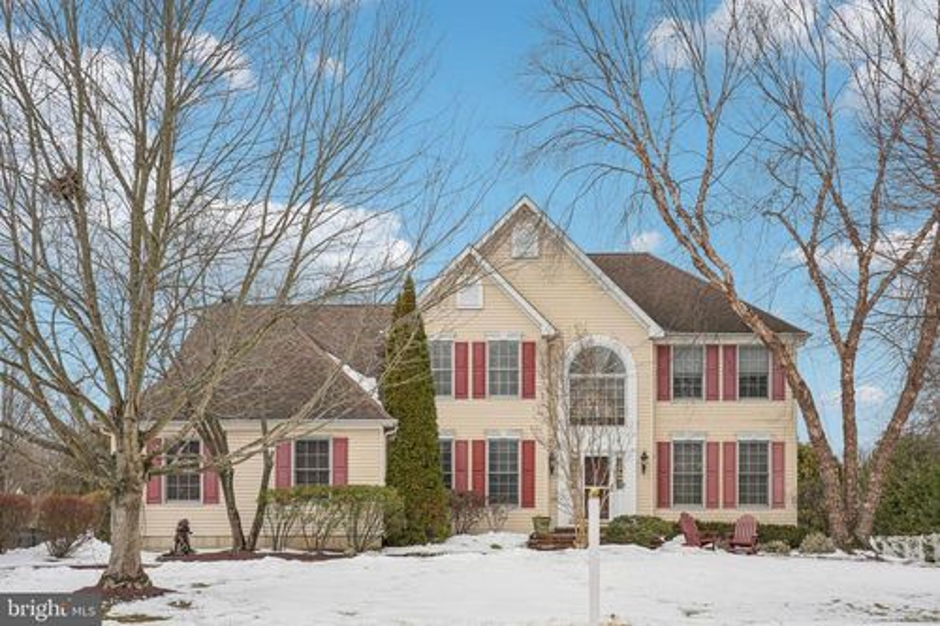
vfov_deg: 33.4
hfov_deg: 48.5
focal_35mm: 40
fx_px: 1044
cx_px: 470
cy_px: 313
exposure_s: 1/250
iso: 100
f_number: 8
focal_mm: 40
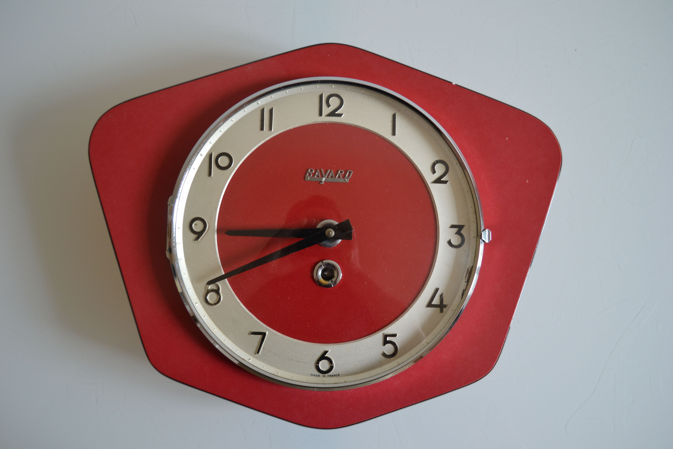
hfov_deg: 57.2
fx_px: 617
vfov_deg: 40.0
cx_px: 336
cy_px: 224
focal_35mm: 33
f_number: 4.5
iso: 400
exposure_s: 1/60
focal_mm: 22
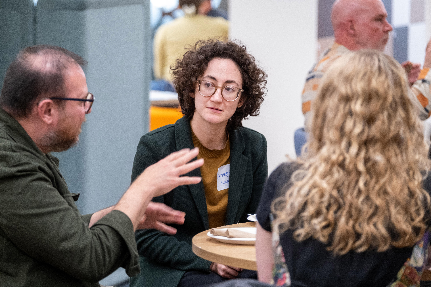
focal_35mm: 173
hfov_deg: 11.9
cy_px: 144
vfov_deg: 7.9
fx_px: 2071
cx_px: 216
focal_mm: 115
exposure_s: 1/80
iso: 2500
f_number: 2.8
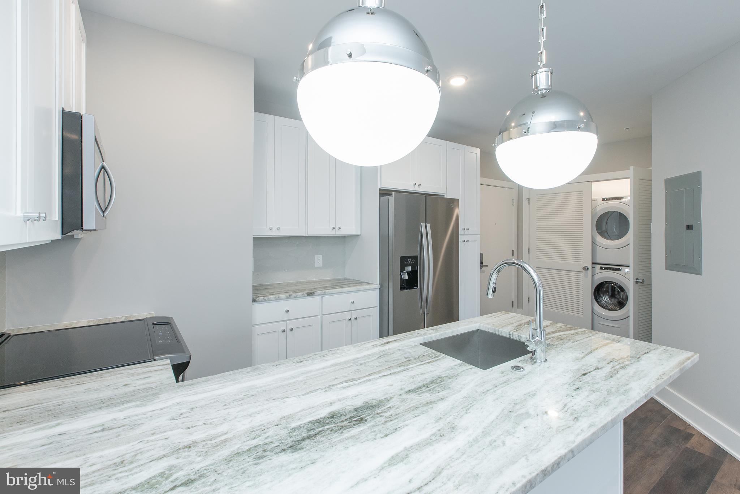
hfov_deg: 96.7
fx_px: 329
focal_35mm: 16
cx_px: 370
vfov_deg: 73.8
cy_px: 247
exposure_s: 1/8
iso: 640
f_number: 13
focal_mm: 16
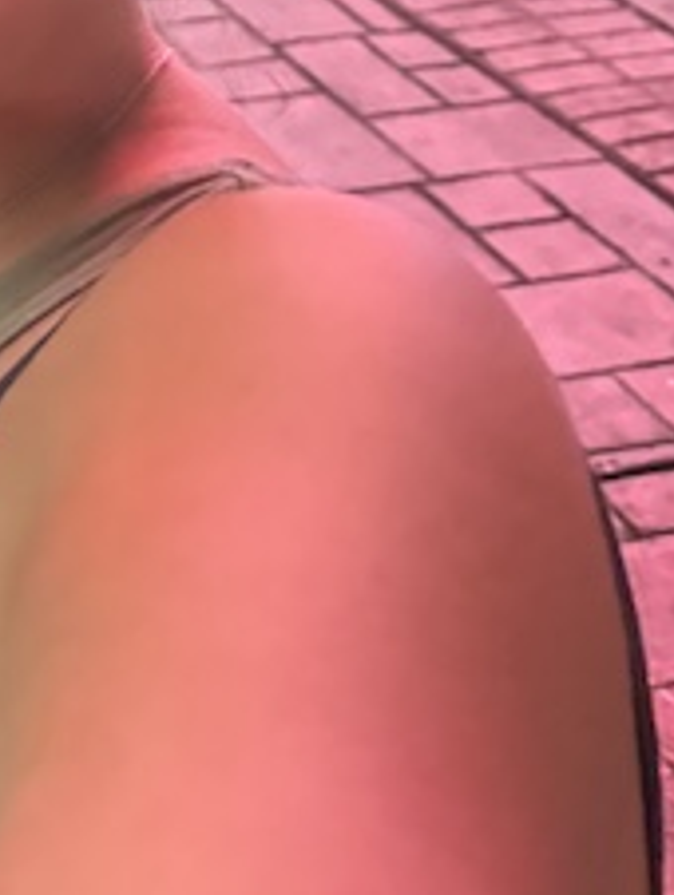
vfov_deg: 18.2
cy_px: -566
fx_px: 2384
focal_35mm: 92
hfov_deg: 15.2
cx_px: -254
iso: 1000
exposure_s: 1/30
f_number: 1.6
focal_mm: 5.96
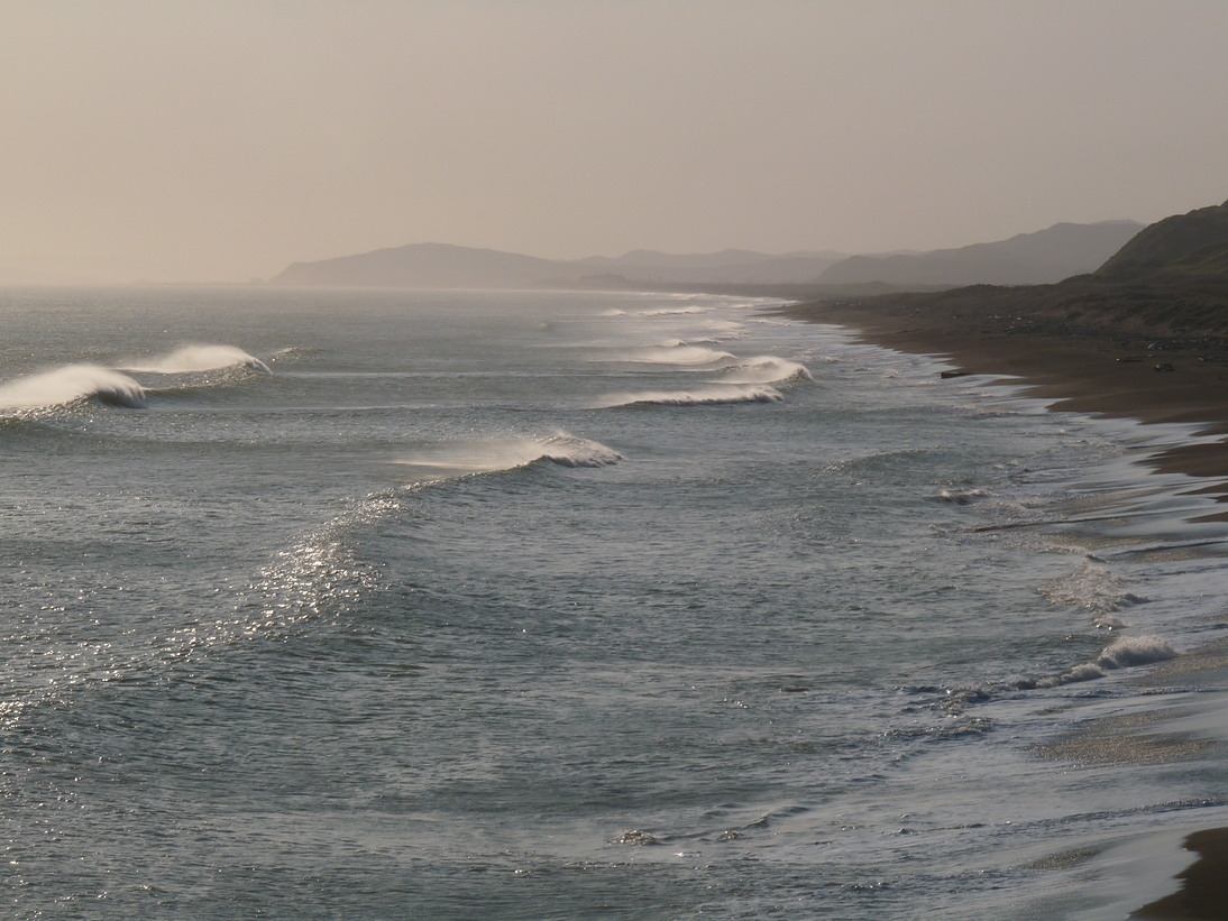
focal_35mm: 159
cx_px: 614
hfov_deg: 12.4
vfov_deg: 9.3
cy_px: 460
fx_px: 5642
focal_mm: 28.3
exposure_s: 1/800
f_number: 8
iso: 100
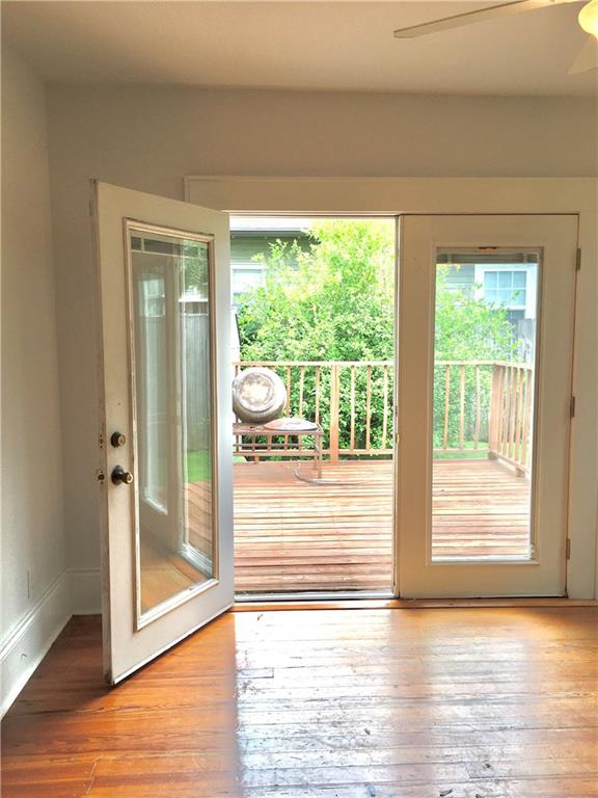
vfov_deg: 61.7
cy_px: 399
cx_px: 299
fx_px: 668
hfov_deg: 48.2
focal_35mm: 29
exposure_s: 1/140
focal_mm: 4.15
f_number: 2.2
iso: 32
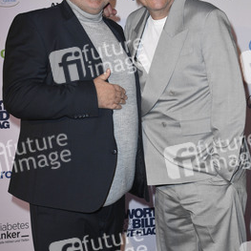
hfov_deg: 21.7
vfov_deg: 21.6
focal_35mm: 80
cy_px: 109
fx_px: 656
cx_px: 126
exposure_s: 1/200
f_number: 5.6
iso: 3200
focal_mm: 62
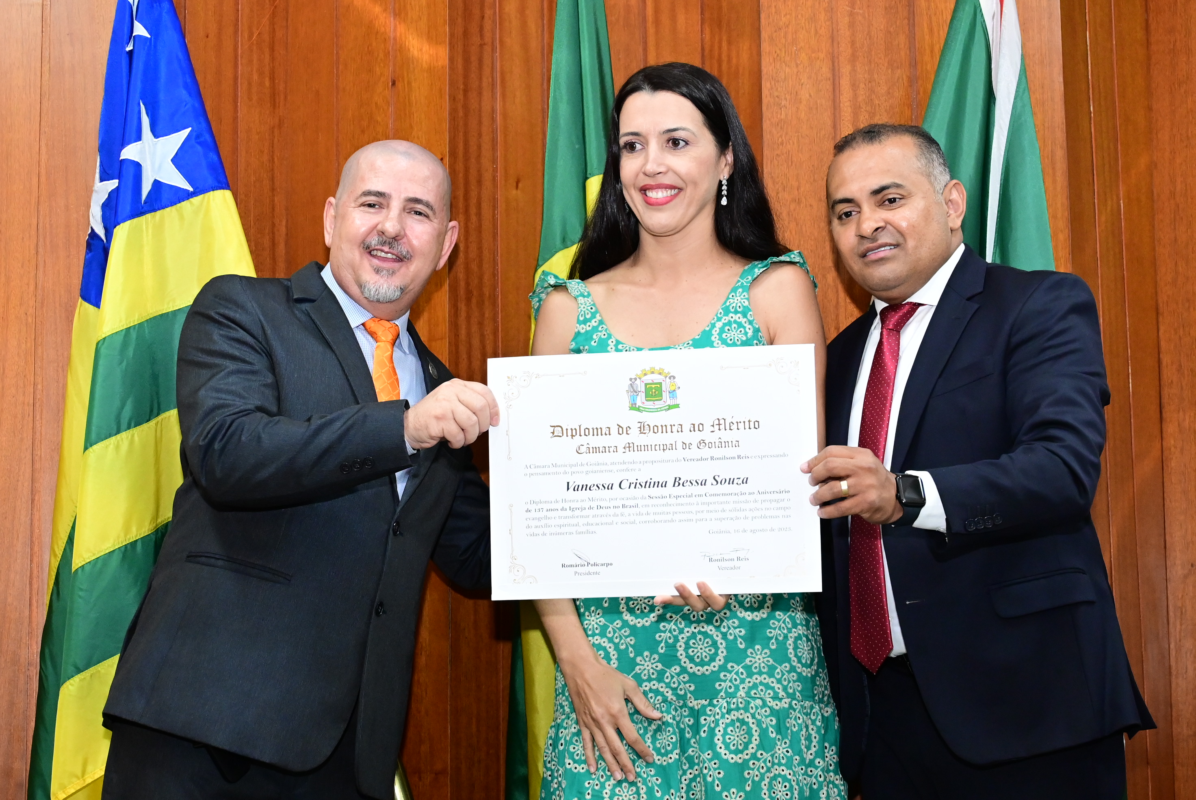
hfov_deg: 31.4
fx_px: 2128
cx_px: 598
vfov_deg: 21.3
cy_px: 400
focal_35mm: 64
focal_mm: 43
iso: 4000
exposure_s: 1/125
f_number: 4.5
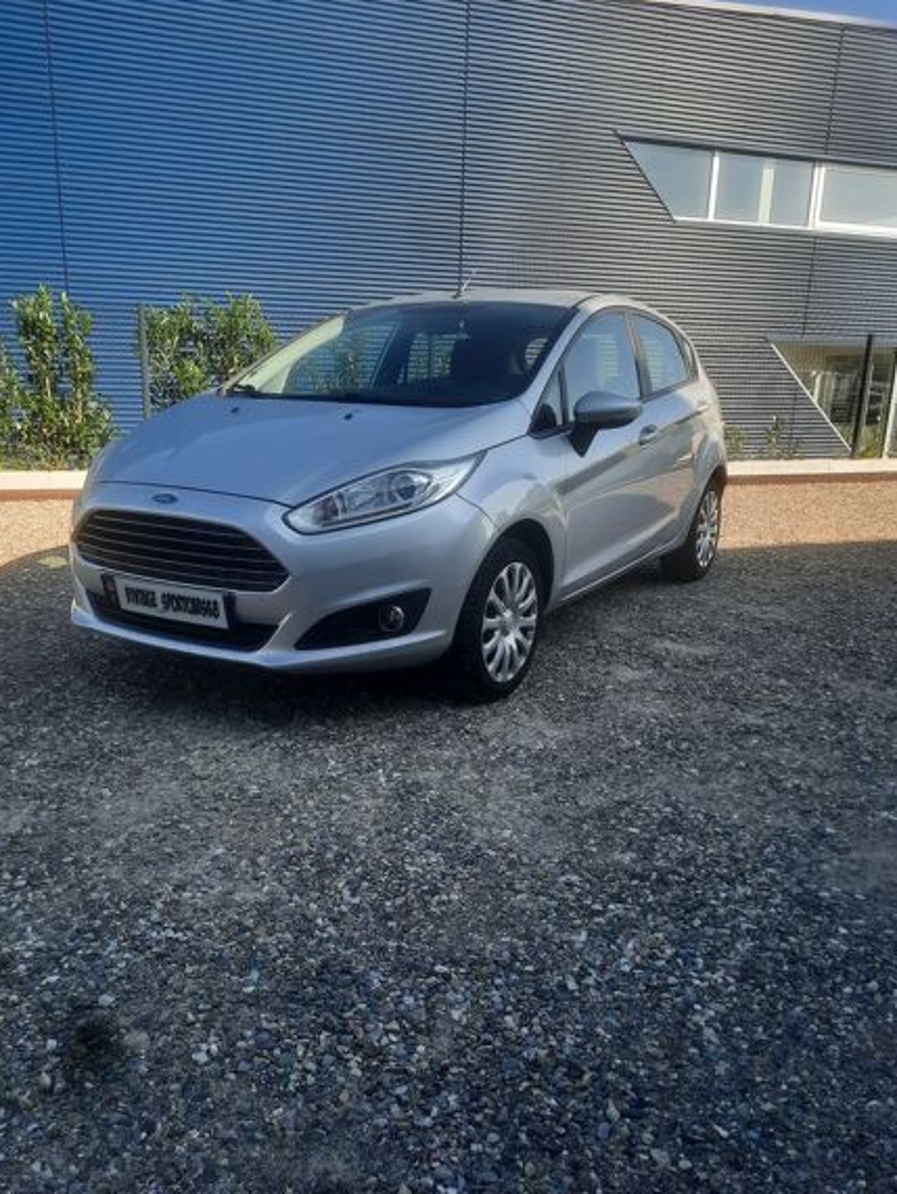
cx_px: 406
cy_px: 659
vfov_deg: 63.3
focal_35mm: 28
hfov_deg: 49.7
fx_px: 966
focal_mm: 4.6
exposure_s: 1/319
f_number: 2
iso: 32
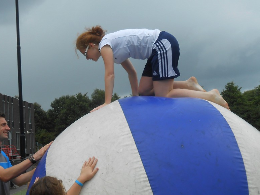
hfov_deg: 32.5
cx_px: 98
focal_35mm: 59
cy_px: 92
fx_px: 443
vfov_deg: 24.8
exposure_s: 1/320
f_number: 4.2
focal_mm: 6.8
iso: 80
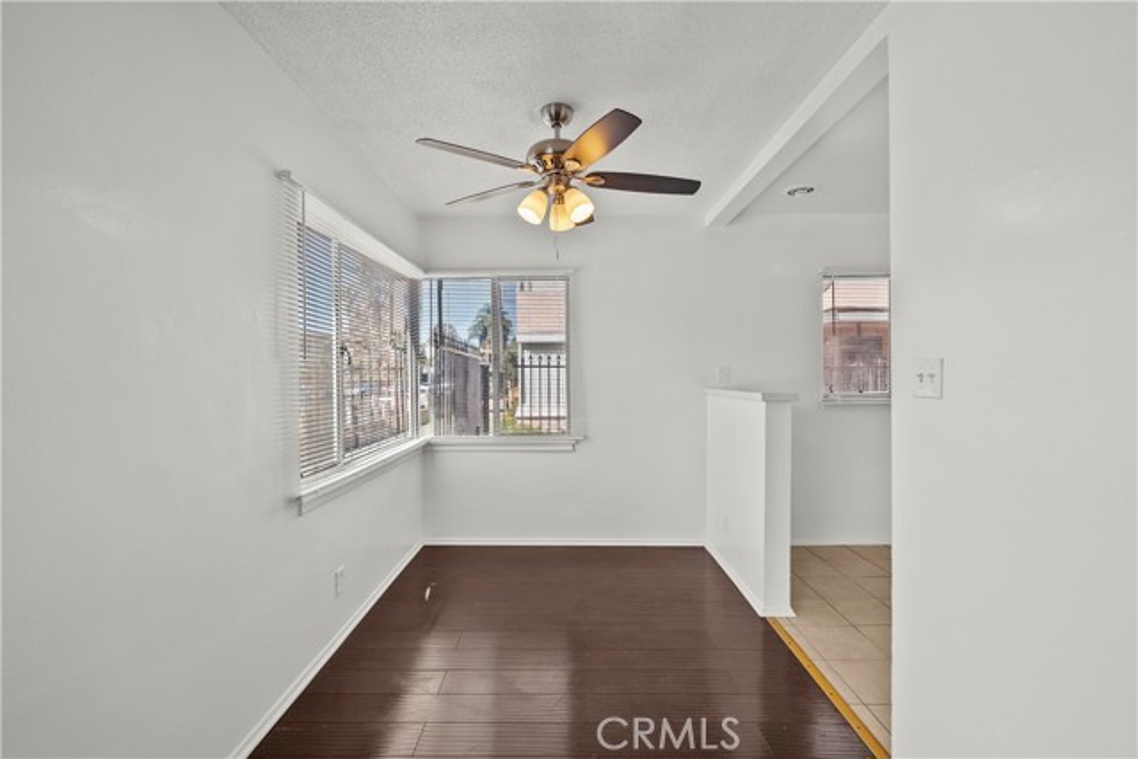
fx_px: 474
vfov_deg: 77.4
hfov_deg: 100.4
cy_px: 380
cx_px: 569
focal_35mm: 15
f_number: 9
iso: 250
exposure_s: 1/15
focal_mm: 15
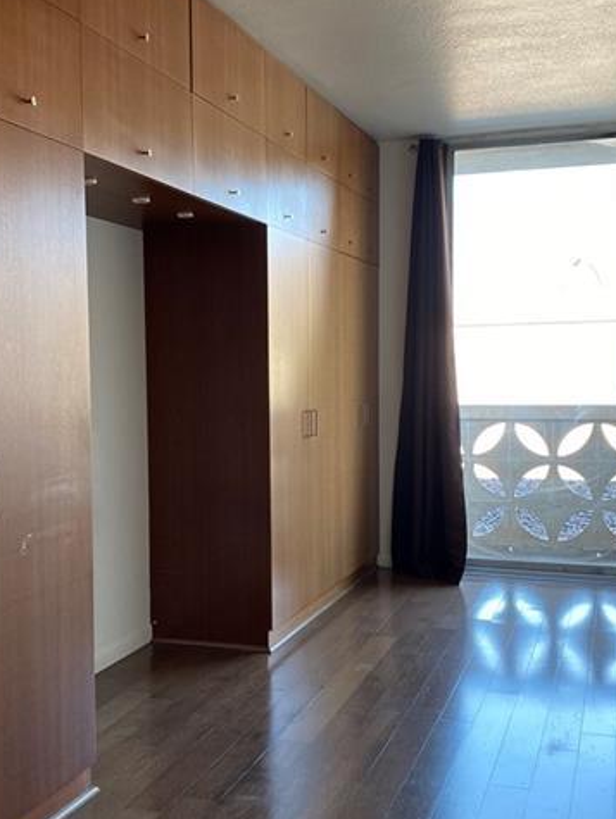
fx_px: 995
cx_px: 280
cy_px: 422
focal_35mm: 42
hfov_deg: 34.4
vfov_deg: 44.8
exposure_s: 1/120
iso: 64
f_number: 1.8
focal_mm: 4.25
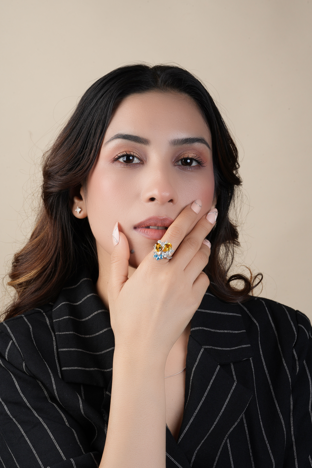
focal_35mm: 90
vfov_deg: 22.6
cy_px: 234
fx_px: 1170
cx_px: 156
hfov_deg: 15.2
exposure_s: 1/125
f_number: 20
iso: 100
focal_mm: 90
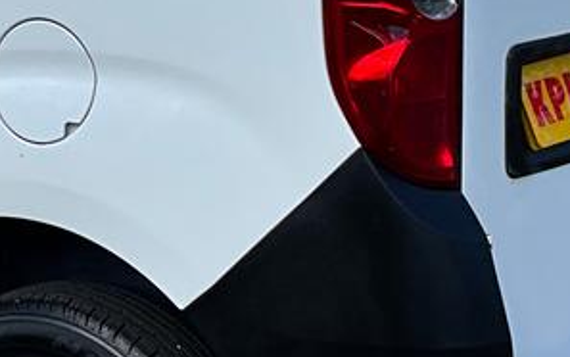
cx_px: -61
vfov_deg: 10.5
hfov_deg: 16.3
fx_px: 1927
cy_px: 54
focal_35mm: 124
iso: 25
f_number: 1.8
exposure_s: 1/1377
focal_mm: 3
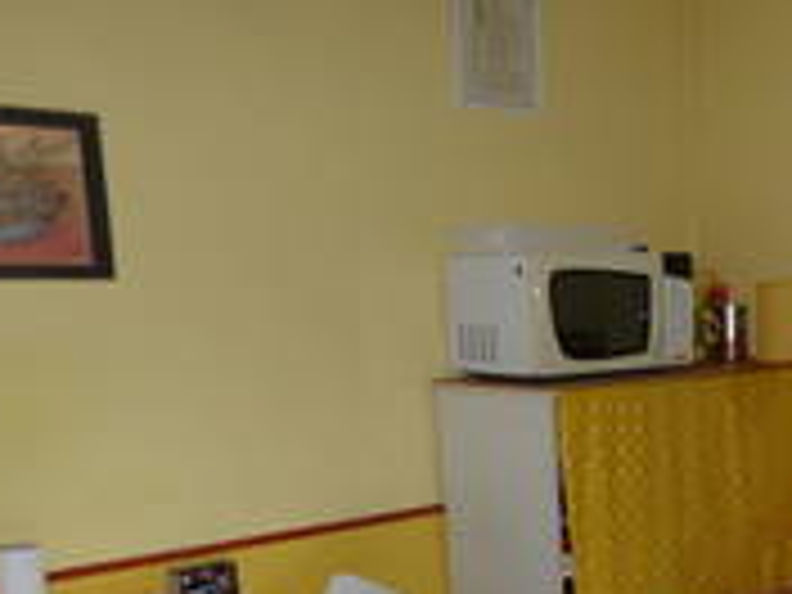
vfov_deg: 27.2
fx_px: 1167
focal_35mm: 51
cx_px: 666
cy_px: 572
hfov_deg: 35.9
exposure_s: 1/60
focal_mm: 4.5
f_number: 2.8
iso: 100
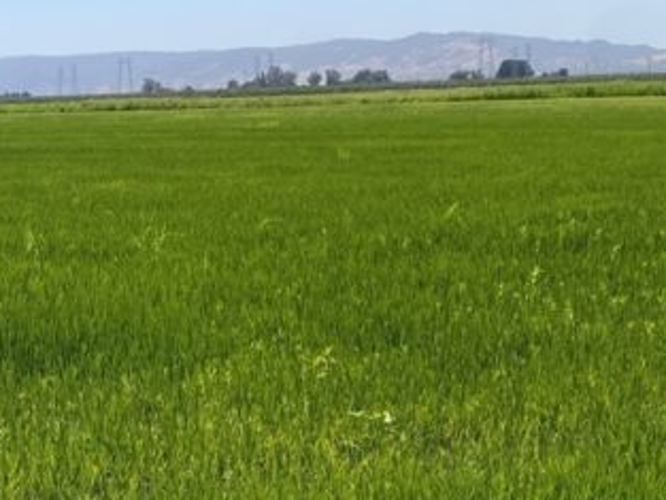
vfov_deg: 17.4
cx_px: -57
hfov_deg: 21.8
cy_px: 234
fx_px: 1636
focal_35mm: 85
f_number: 1.8
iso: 32
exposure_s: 1/3497
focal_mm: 4.25
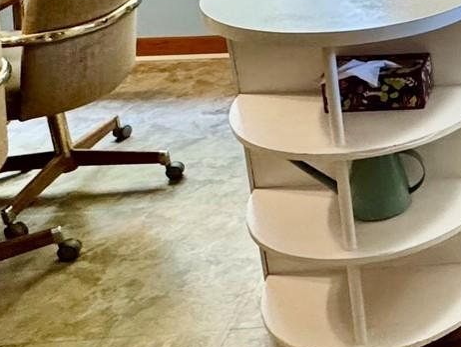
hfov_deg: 24.2
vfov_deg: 22.4
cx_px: 699
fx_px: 826
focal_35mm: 62
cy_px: -31
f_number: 2.2
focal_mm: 2.22
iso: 320
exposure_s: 1/60
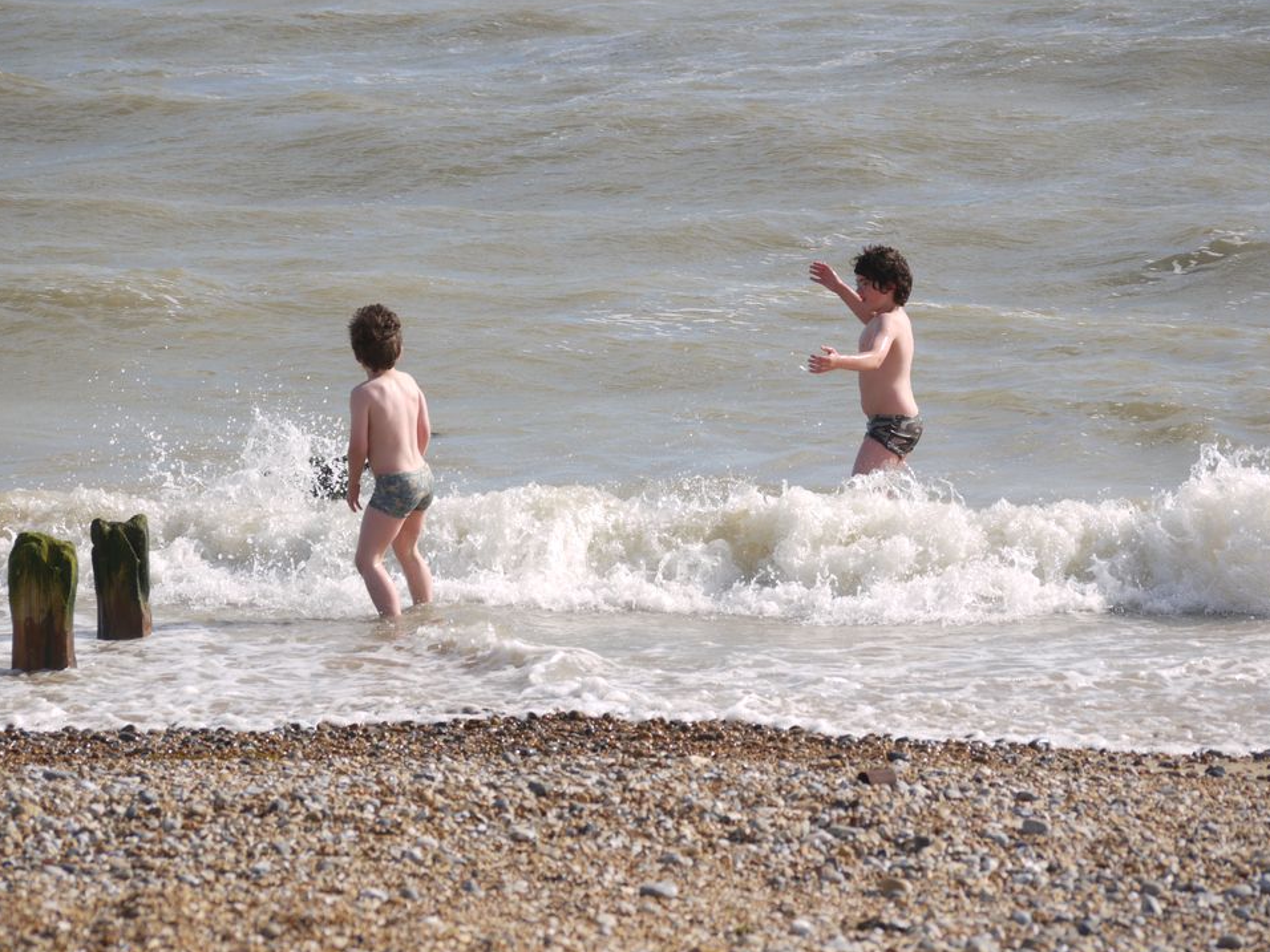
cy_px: 477
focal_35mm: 180
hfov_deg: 11.0
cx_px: 608
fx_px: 6604
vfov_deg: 8.2
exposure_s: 1/640
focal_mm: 84
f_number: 6.3
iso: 100
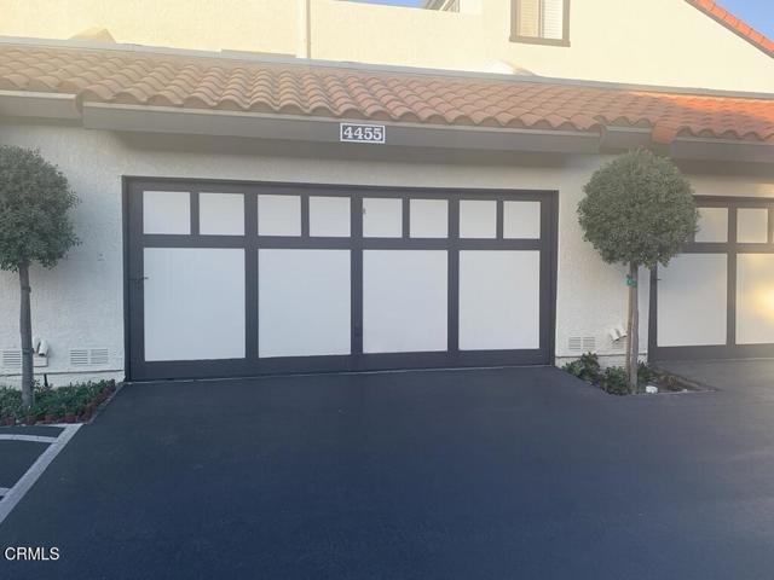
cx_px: 387
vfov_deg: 53.1
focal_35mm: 26
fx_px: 581
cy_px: 290
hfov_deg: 67.3
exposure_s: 1/410
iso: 25
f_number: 1.8
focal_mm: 4.25
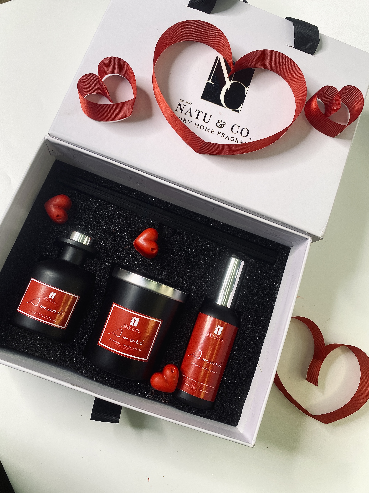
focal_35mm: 26
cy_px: 246
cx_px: 184
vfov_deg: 67.3
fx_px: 370
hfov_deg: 53.1
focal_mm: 4.25
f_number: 1.8
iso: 50
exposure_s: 1/100
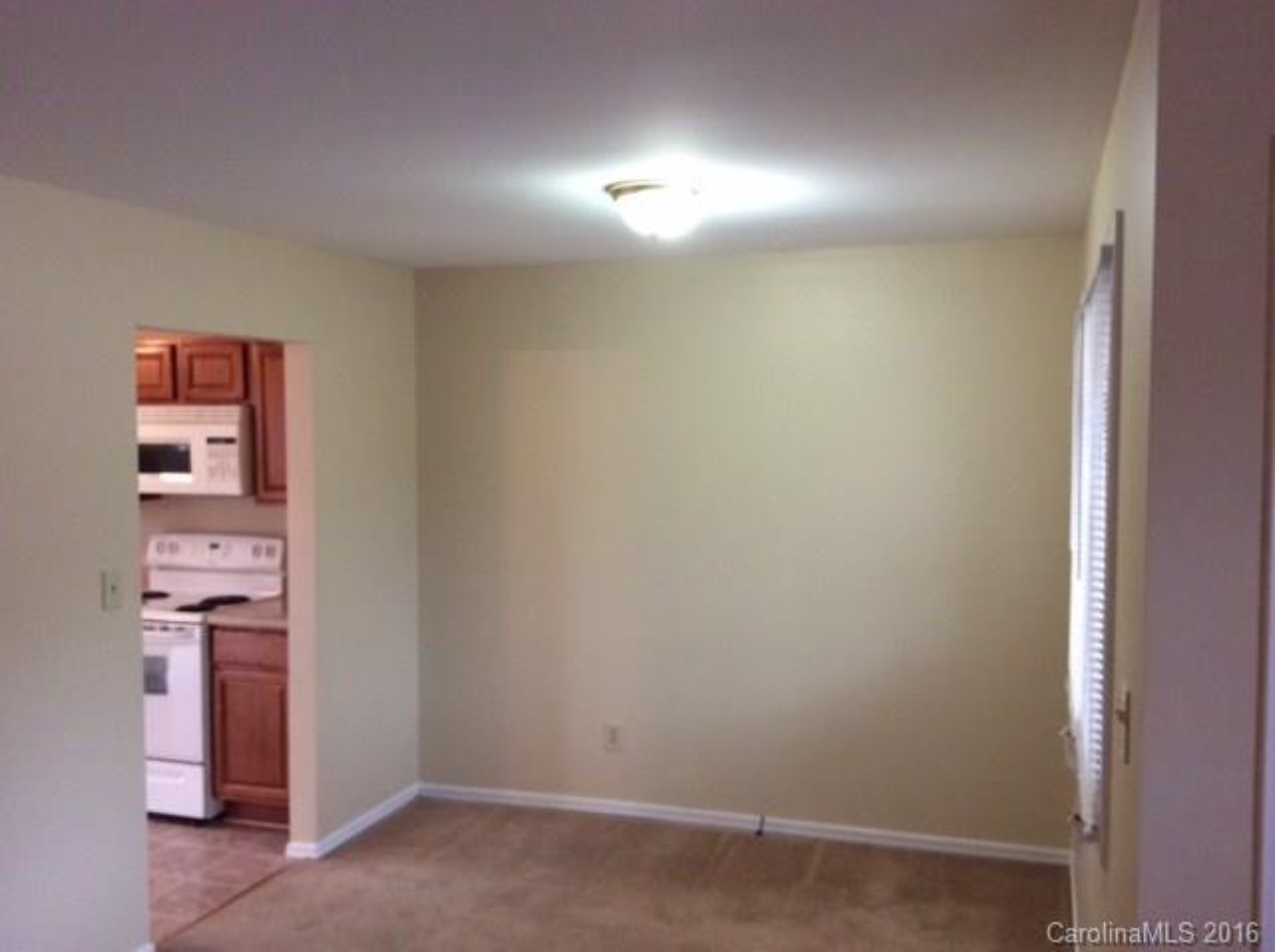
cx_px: 638
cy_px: 476
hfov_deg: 56.9
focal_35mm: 32
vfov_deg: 44.1
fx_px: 1177
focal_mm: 3.3
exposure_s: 1/24
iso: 125
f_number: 2.4
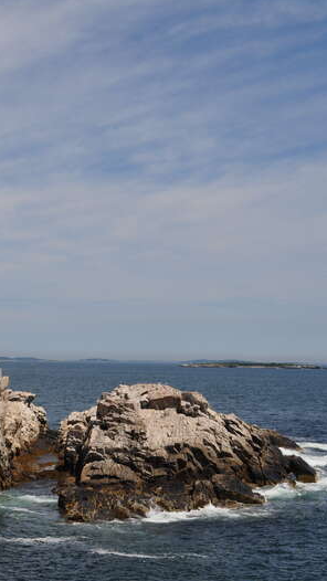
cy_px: 290
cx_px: -57
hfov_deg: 18.5
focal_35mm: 62
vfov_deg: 33.8
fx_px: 955
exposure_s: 1/400
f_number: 11
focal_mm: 26
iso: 200
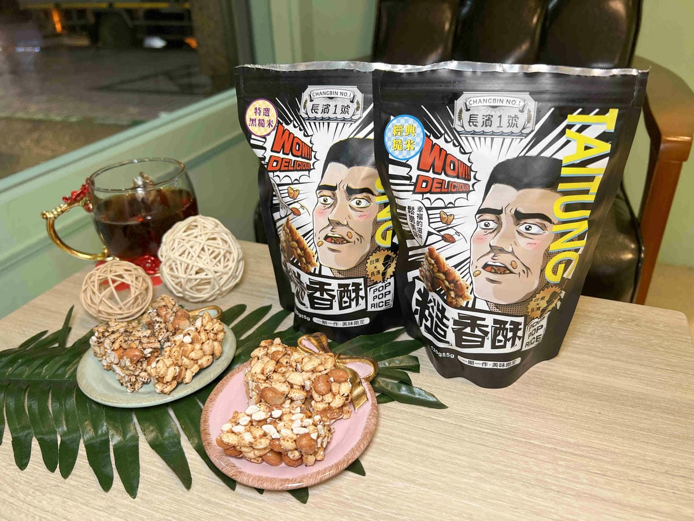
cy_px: 260
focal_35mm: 26
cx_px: 347
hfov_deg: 67.3
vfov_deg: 53.1
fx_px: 521
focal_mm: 5.7
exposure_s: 1/120
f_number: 1.5
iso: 100
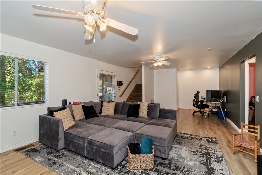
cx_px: 131
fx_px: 109
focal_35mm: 15
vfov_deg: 77.3
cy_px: 88
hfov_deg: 100.4
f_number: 8
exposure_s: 1/30
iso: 400
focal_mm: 10
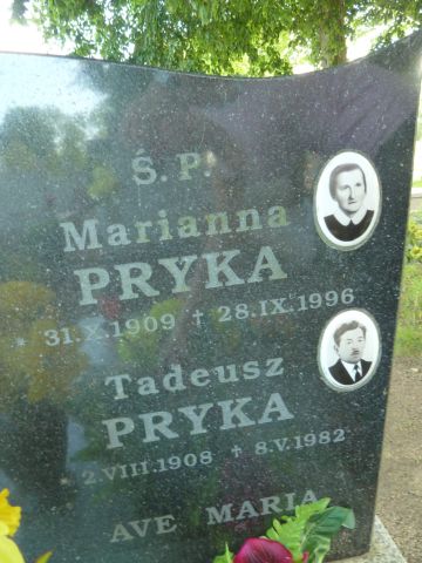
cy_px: 282
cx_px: 211
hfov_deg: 54.9
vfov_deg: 69.4
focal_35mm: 25
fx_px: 406
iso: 400
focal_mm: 4.1
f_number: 3.3
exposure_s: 1/30
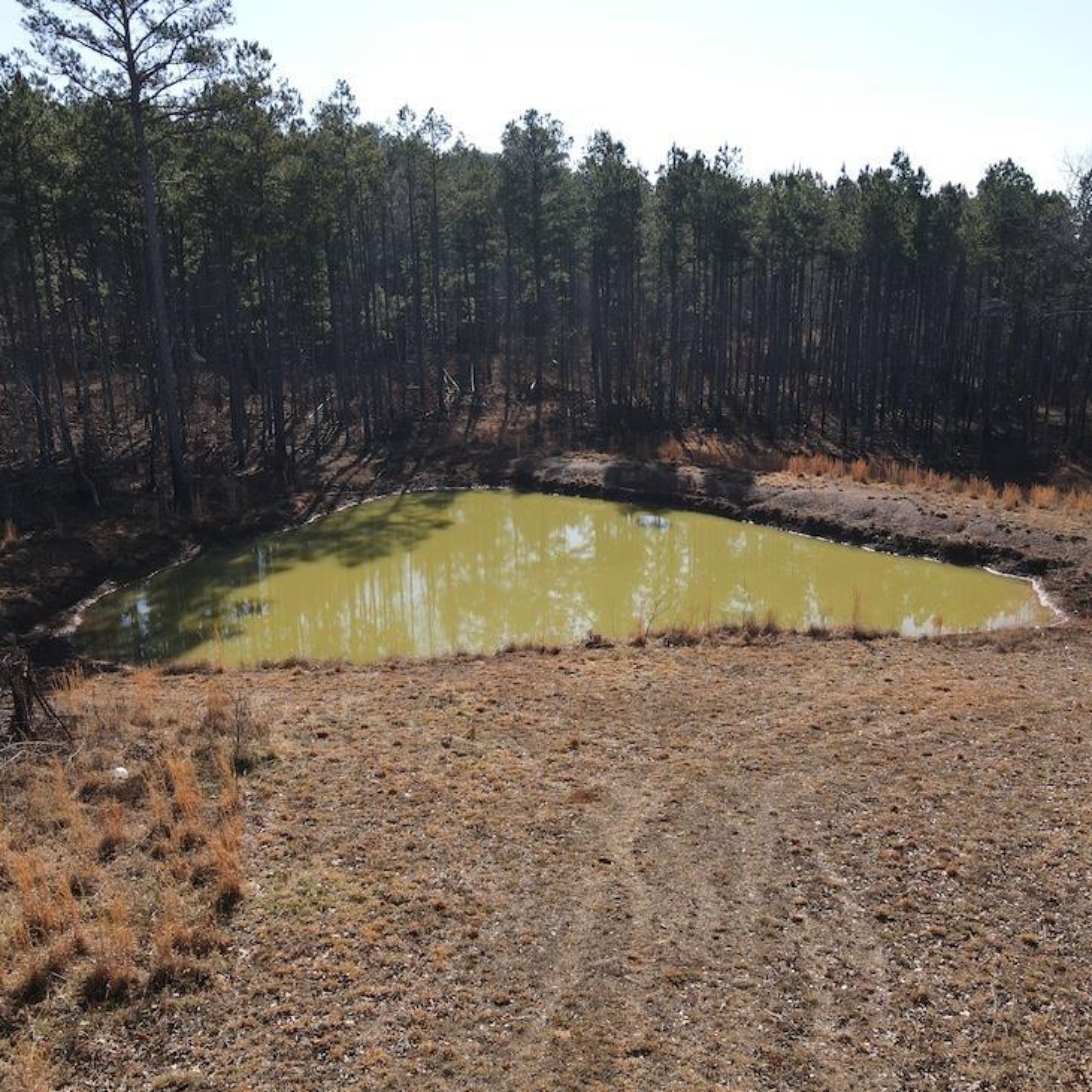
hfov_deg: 55.6
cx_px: 566
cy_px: 550
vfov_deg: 55.6
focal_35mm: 29
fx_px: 1035
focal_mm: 4.5
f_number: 2.8
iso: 100
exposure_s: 1/30
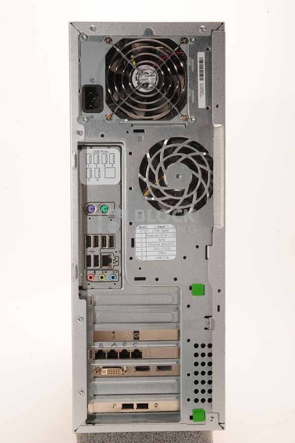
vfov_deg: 39.6
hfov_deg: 27.0
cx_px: 148
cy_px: 222
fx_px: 615
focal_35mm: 50
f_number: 16
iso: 320
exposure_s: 1/125
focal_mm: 50
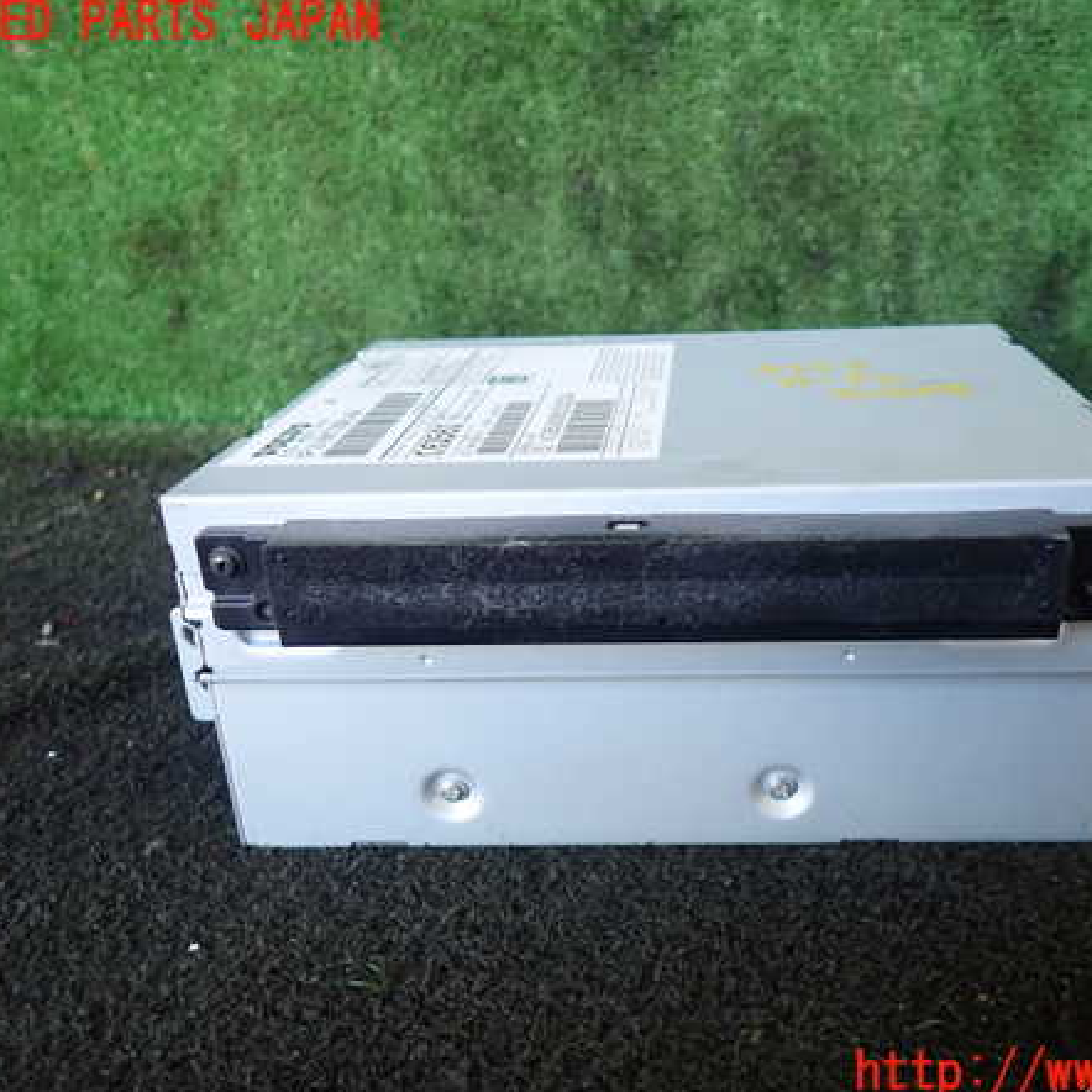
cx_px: 672
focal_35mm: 30
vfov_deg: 54.0
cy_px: 548
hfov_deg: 53.5
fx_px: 1071
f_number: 2
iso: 160
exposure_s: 1/60
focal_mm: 4.5
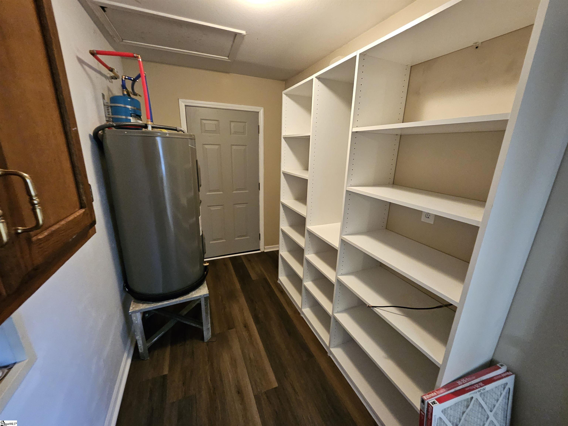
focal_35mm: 13
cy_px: 213
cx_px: 284
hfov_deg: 106.2
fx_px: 213
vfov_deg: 89.9
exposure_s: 1/24
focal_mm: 1.7
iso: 640
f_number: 2.2
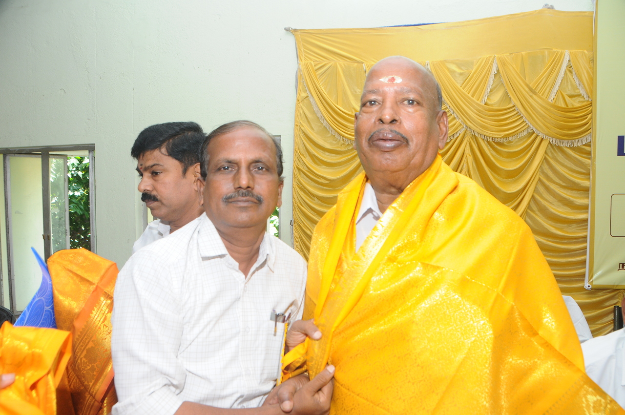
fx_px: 468
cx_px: 312
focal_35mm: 27
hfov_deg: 67.4
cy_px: 208
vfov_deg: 47.8
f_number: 5.6
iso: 500
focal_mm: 18
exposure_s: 1/125
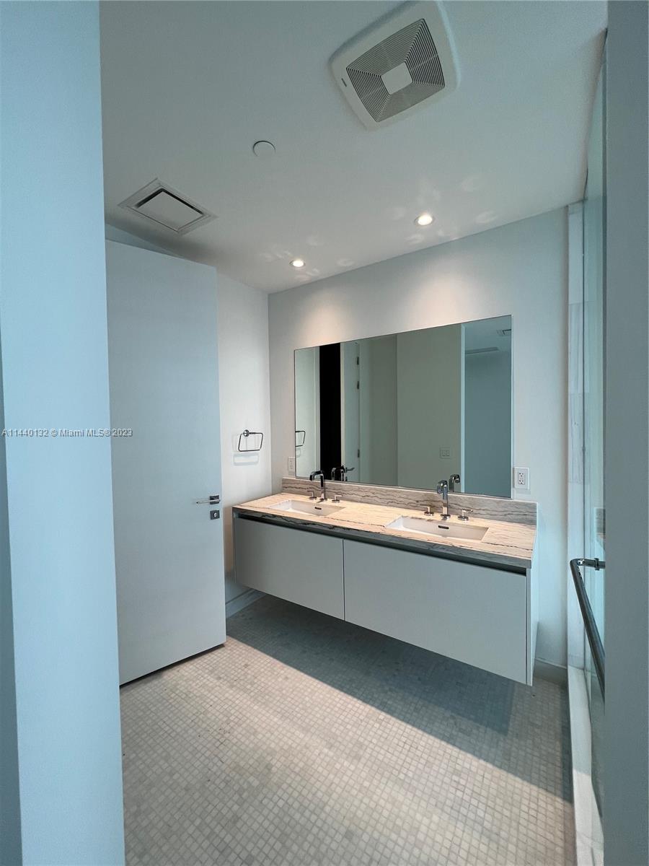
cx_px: 324
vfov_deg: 106.2
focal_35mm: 13
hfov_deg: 89.9
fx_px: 325
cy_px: 433
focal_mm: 1.57
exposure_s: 1/120
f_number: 1.8
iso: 50
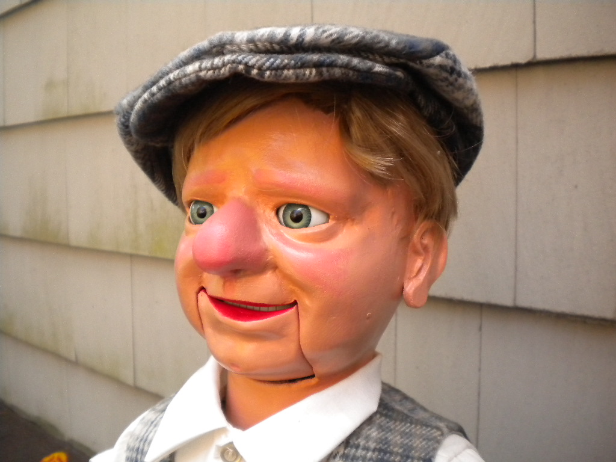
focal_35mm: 35
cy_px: 231
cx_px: 308
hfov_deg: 52.6
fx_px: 623
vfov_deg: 40.7
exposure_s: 1/284
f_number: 3.1
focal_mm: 6.3
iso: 400
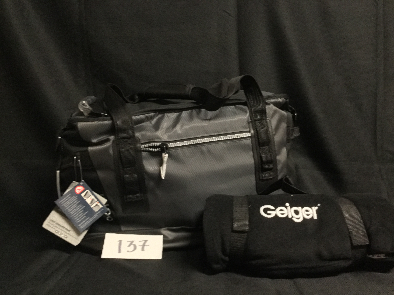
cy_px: 148
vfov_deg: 45.4
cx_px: 197
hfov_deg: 58.4
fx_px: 353
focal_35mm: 31
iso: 500
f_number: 2.4
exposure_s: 1/15
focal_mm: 3.3
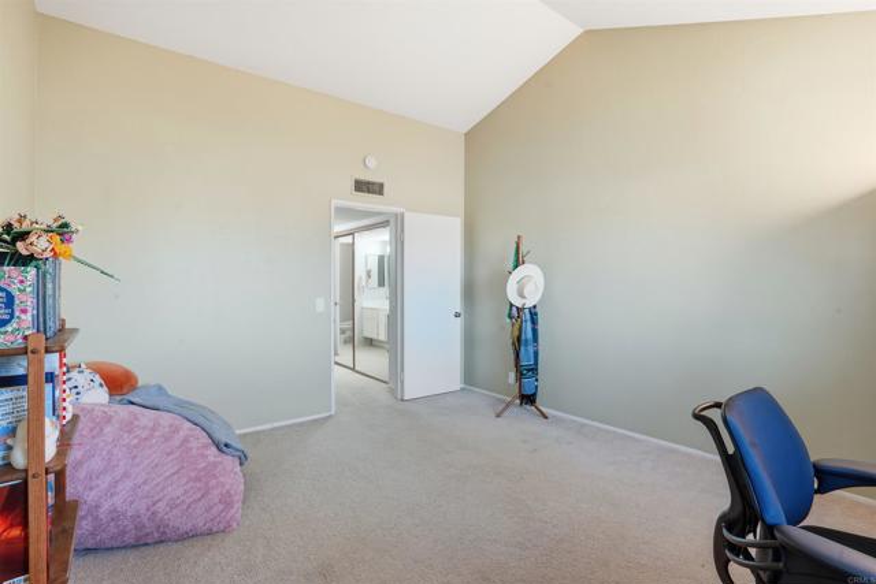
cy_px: 292
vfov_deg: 73.8
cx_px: 438
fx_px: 389
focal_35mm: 16
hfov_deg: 96.7
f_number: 11
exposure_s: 1/20
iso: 500
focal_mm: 16
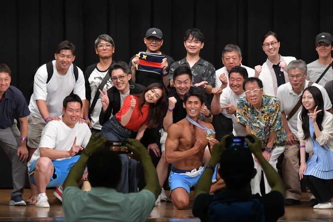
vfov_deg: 6.3
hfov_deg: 9.5
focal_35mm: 217
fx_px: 2006
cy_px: 111
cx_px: 166
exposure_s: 1/400
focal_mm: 145
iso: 6400
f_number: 5.6
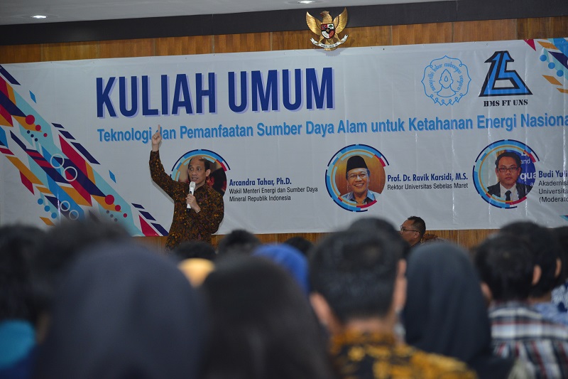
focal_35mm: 120
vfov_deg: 11.4
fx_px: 1893
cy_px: 190
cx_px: 284
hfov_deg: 17.1
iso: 2000
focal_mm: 120
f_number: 4
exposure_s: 1/250
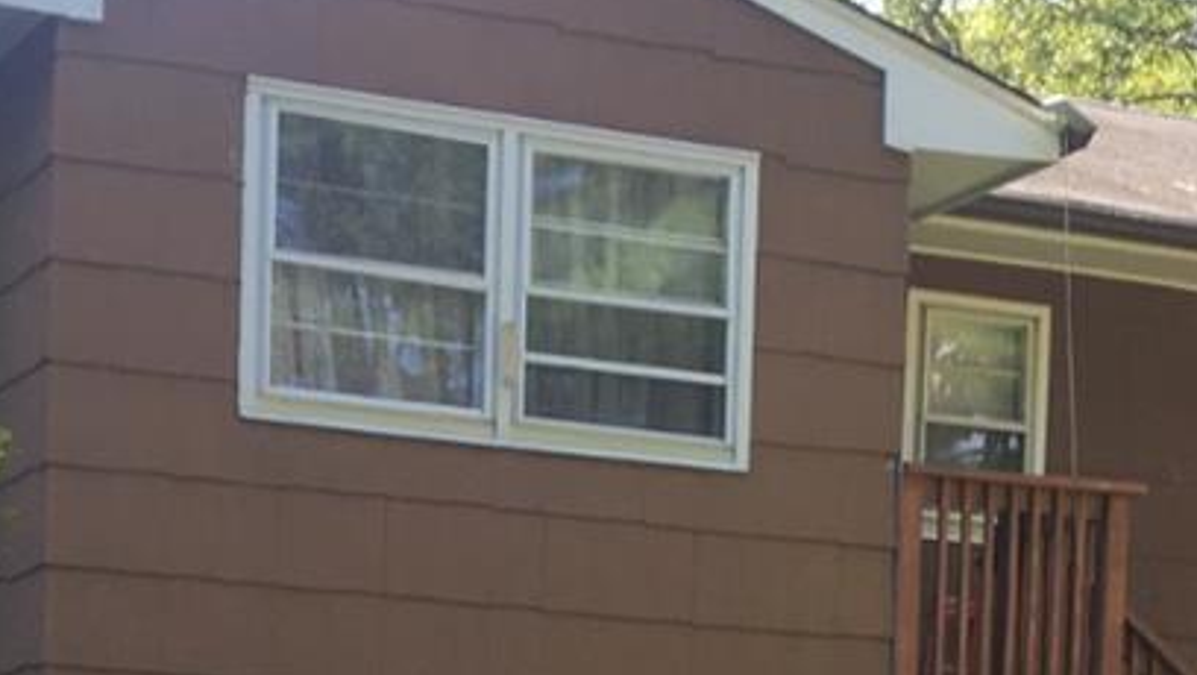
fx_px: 3684
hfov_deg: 18.4
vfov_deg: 9.8
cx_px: 827
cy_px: 1300
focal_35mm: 116
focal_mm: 4.15
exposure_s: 1/170
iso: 25
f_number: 2.2
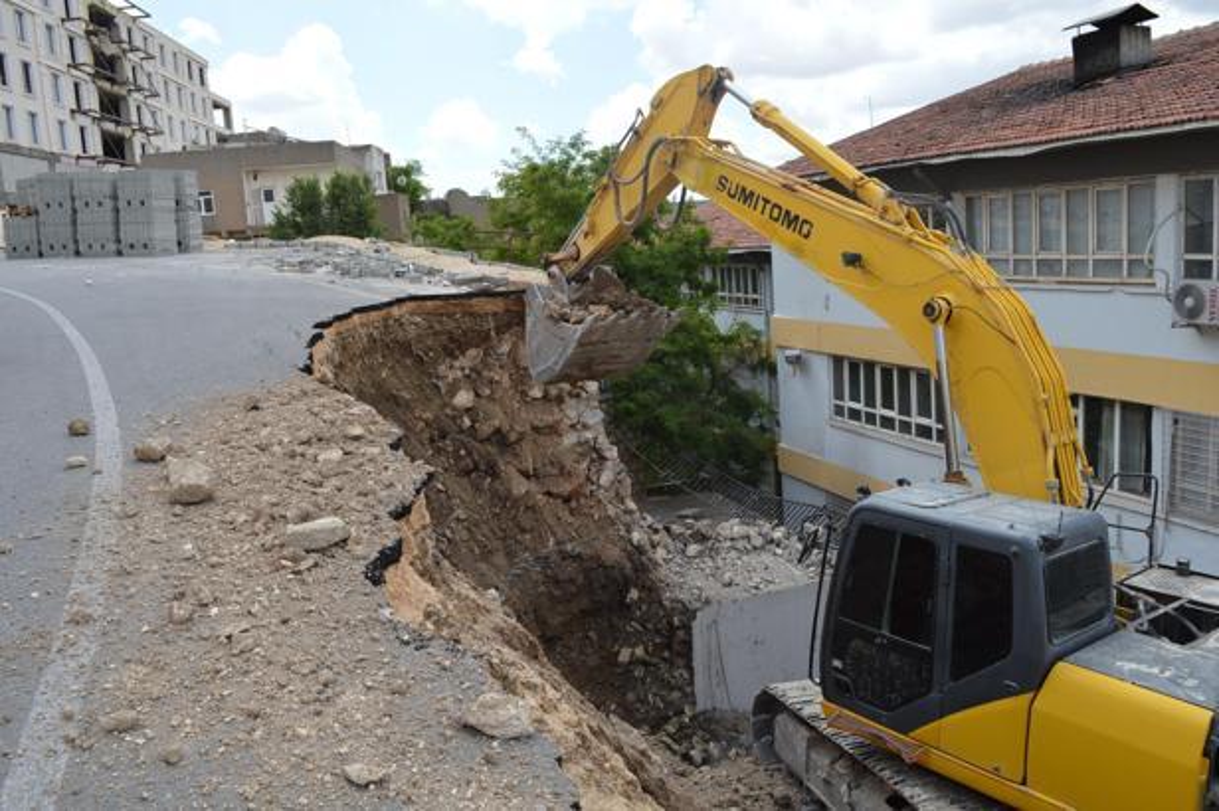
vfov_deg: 47.9
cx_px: 610
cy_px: 406
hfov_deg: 67.4
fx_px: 914
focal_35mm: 27
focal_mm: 18
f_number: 7.1
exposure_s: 1/200
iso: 100
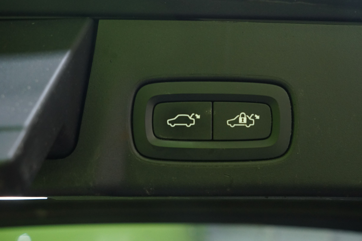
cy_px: 112
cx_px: 211
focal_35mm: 48
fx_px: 483
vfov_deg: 28.1
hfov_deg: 41.0
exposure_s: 1/25
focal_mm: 41
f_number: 5.6
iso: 2500
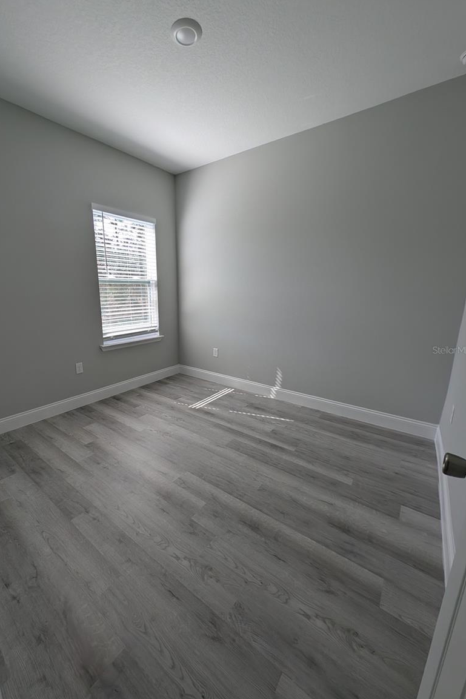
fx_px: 252
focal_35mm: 13
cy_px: 350
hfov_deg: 85.0
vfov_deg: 108.3
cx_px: 202
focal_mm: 2.23
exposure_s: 1/293
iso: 38
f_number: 1.95
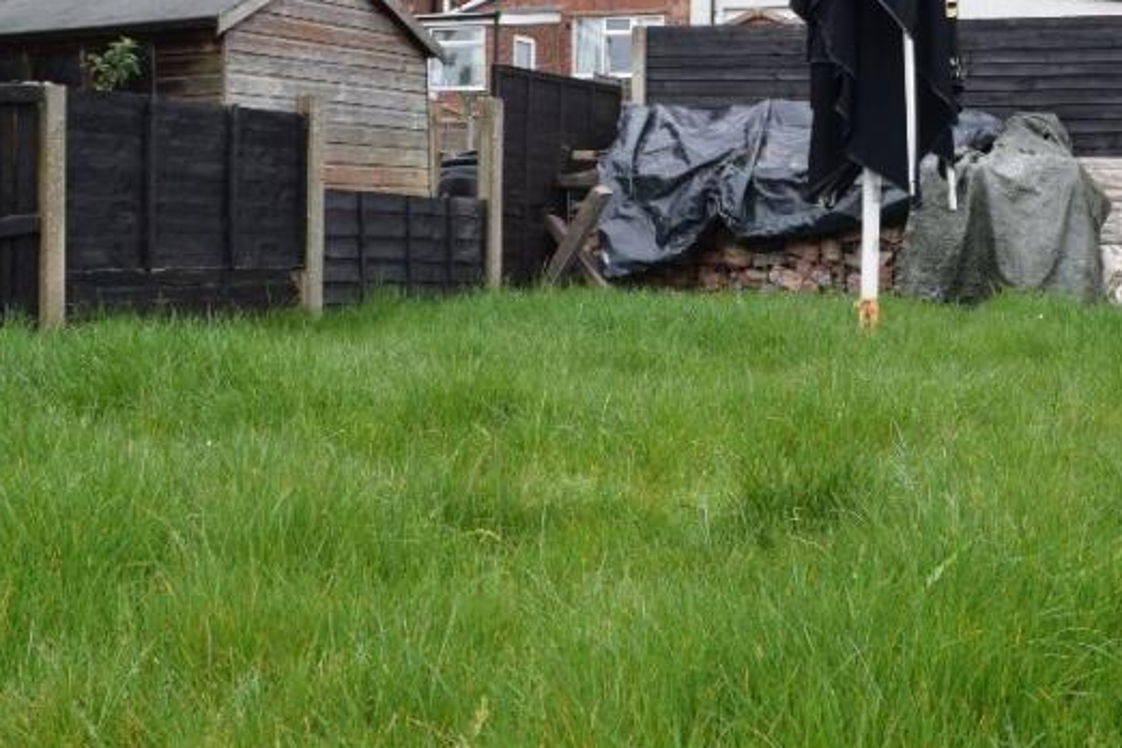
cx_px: 819
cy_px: 299
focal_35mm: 53
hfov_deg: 36.8
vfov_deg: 25.5
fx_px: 1652
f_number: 8
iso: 400
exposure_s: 1/250
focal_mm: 18
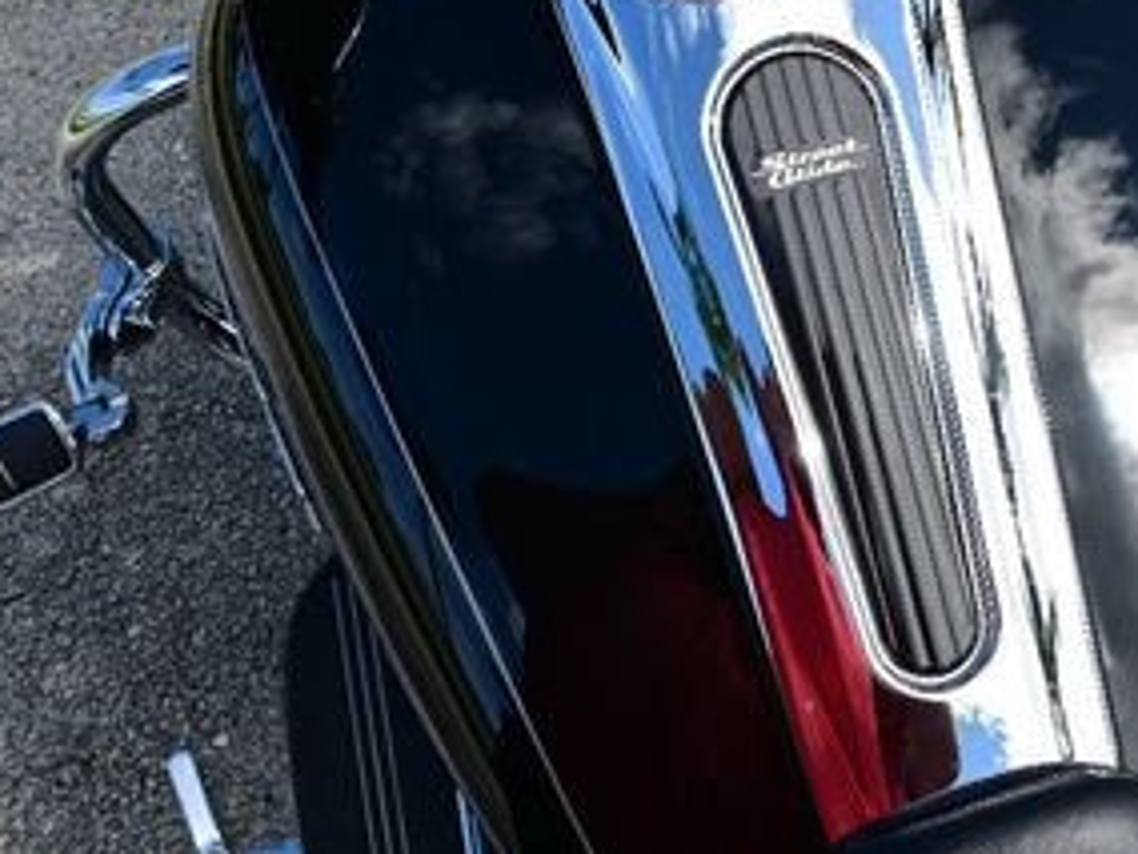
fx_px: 1709
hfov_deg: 36.3
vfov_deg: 27.7
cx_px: 781
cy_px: 223
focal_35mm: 52
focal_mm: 16
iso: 100
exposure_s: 1/200
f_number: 7.1
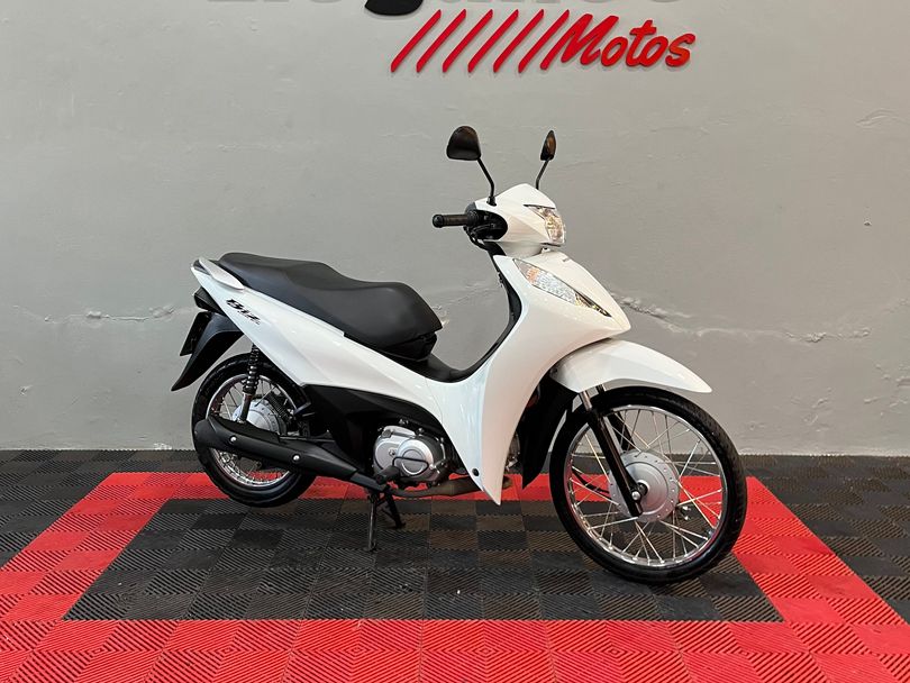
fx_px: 684
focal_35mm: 26
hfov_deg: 67.3
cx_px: 455
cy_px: 342
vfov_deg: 53.1
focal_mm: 5.1
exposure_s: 1/60
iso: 200
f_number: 1.6
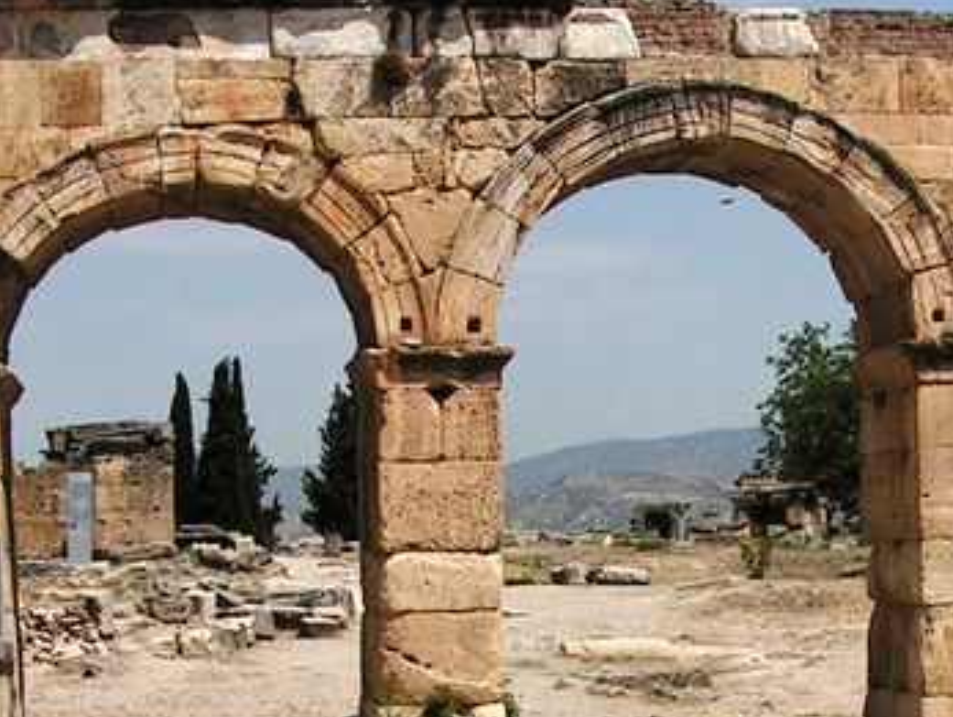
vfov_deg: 13.1
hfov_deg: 17.4
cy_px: 651
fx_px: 3087
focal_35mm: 112
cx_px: 739
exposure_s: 1/320
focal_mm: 6.3
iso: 50
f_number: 5.6
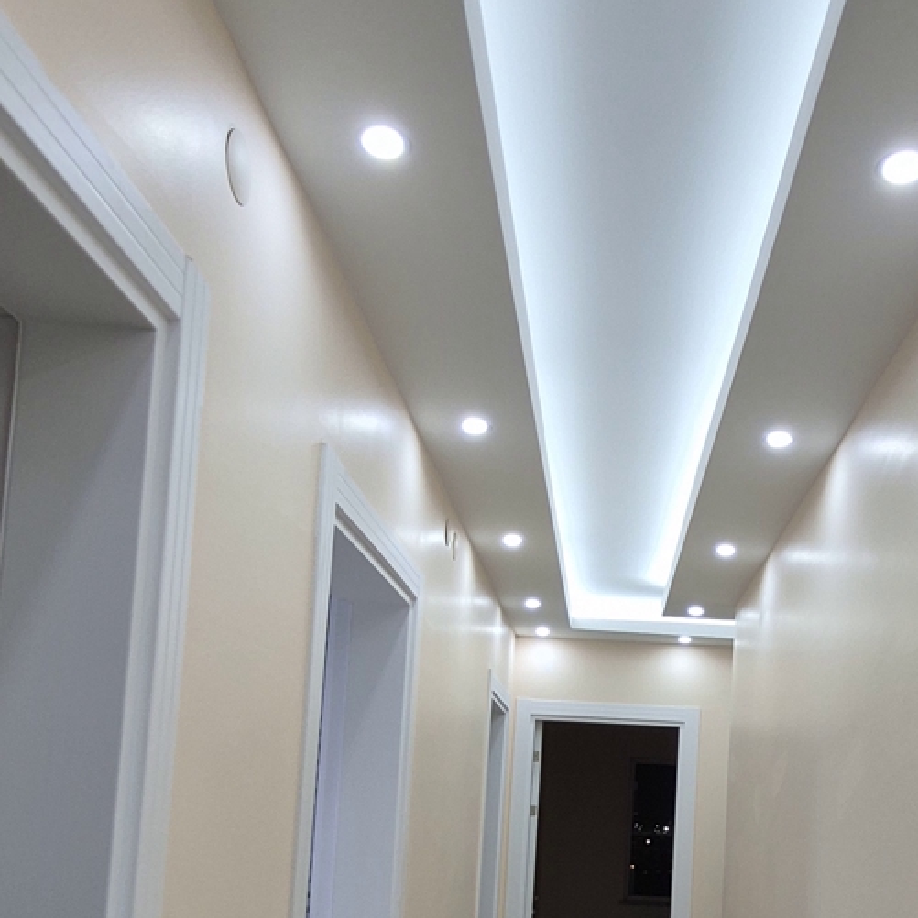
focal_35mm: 33
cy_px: 759
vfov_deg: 46.6
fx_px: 990
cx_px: 601
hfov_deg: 49.0
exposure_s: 1/50
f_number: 2.2
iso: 100
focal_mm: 1.74
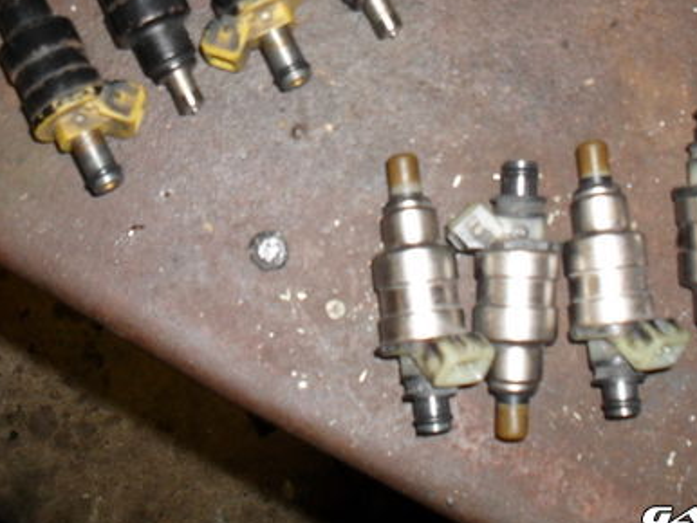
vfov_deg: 24.8
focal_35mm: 58
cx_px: 374
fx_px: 1169
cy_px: 101
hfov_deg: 33.2
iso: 200
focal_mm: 6.3
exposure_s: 1/45
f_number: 3.2
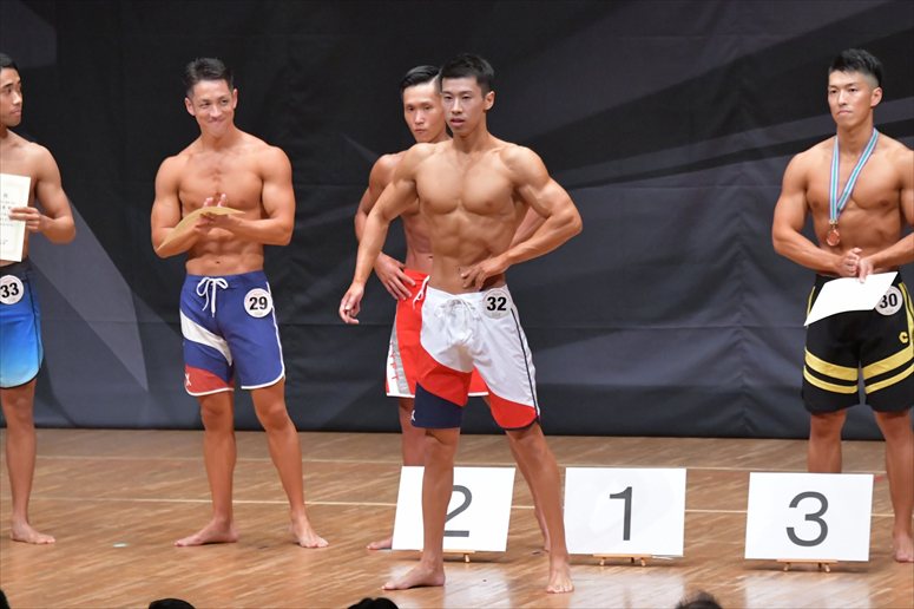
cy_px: 304
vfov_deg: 5.1
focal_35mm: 270
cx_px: 457
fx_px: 6852
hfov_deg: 7.6
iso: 8000
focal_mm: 180
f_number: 5.6
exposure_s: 1/400
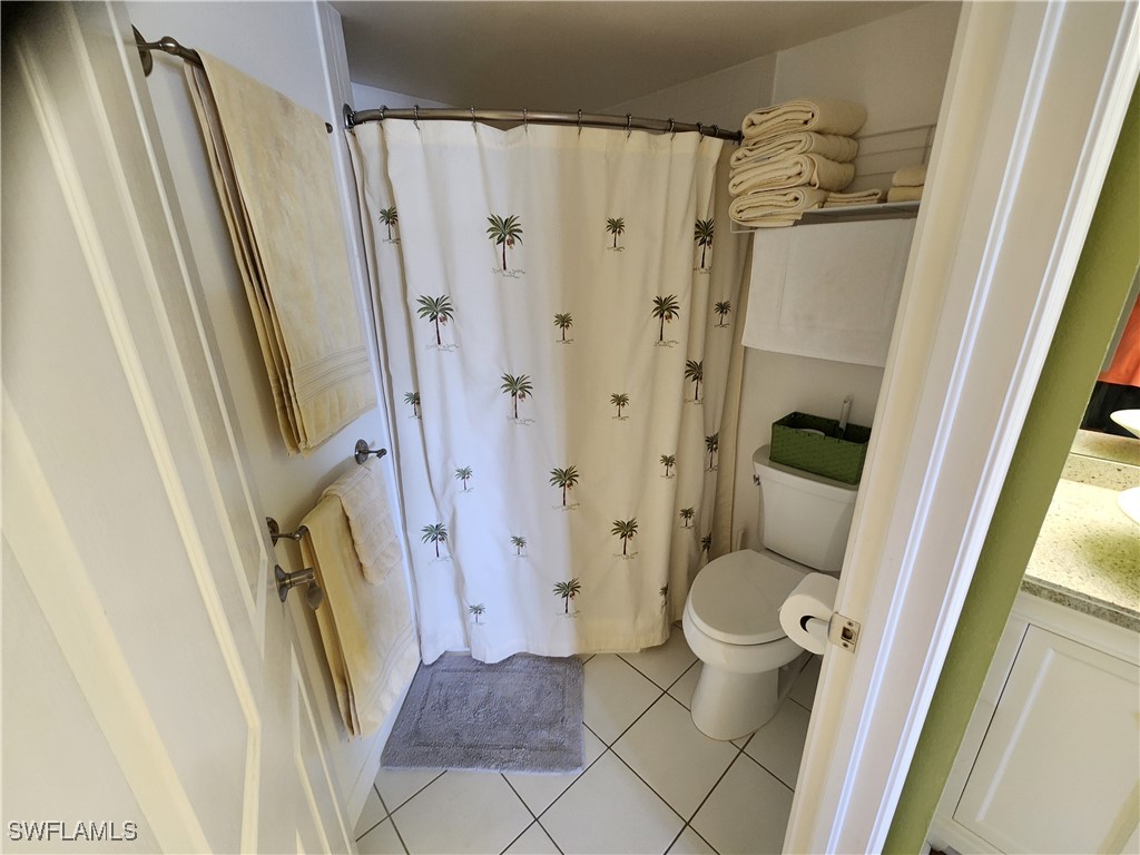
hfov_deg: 106.2
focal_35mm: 13
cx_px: 570
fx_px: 428
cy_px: 428
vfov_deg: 89.9
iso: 320
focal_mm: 2.2
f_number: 2.2
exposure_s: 1/40
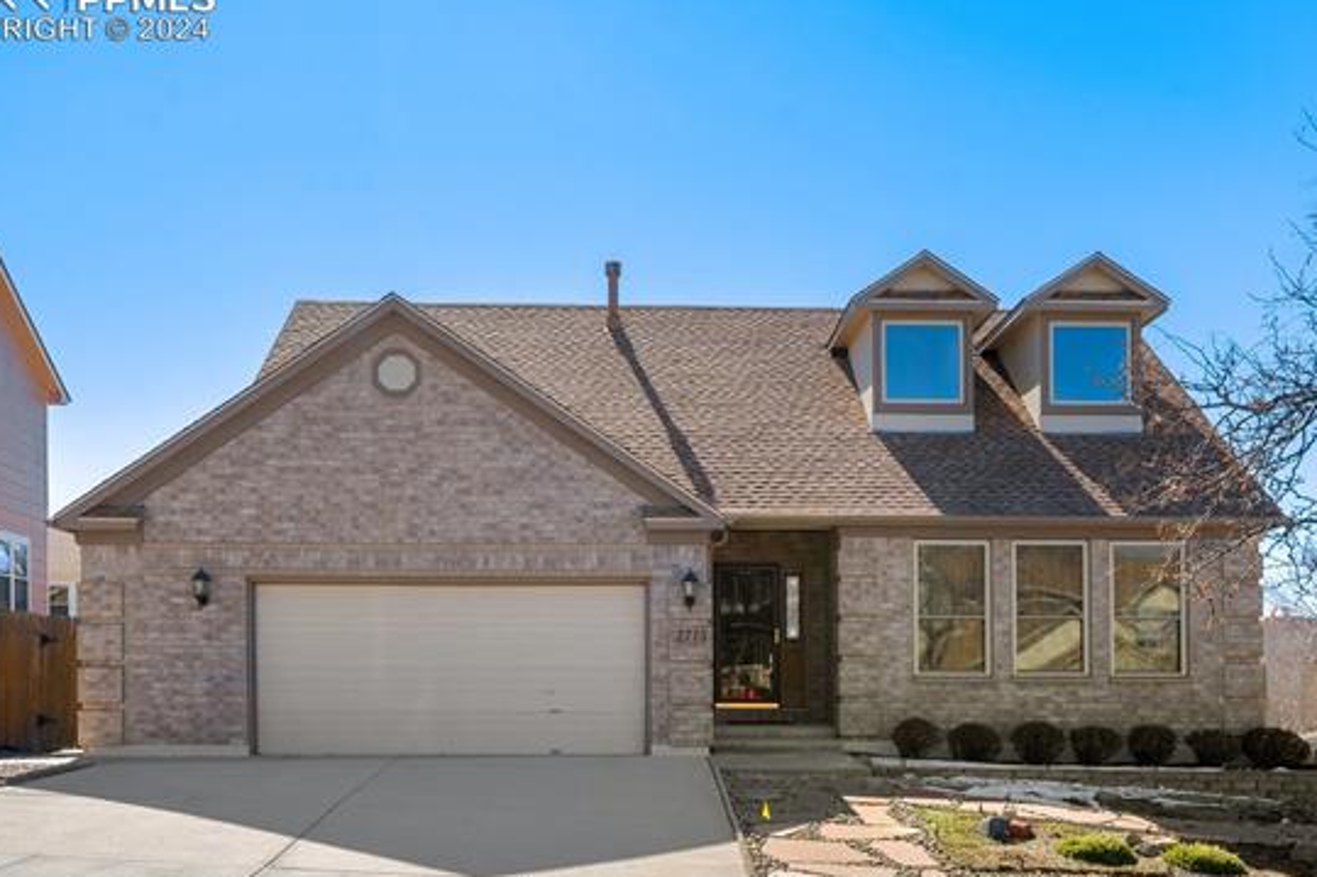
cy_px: 476
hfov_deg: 50.7
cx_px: 691
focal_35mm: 38
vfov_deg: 35.0
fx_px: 1390
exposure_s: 1/640
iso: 500
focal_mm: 32
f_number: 7.1
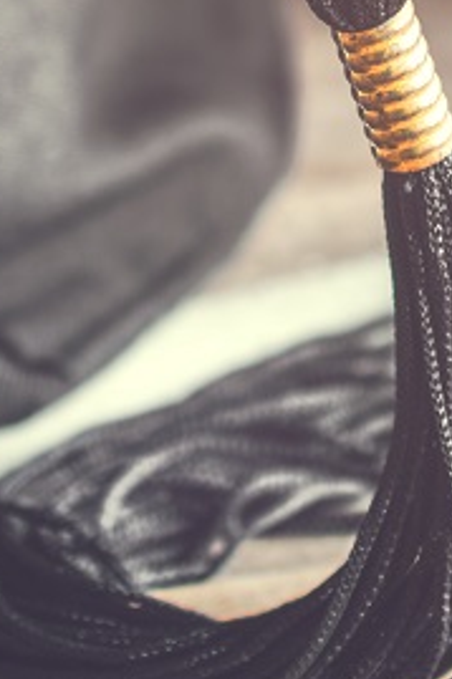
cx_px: 386
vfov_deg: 7.6
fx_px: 5053
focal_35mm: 268
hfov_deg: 5.1
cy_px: -111
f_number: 3
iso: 100
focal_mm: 40
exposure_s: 1/30
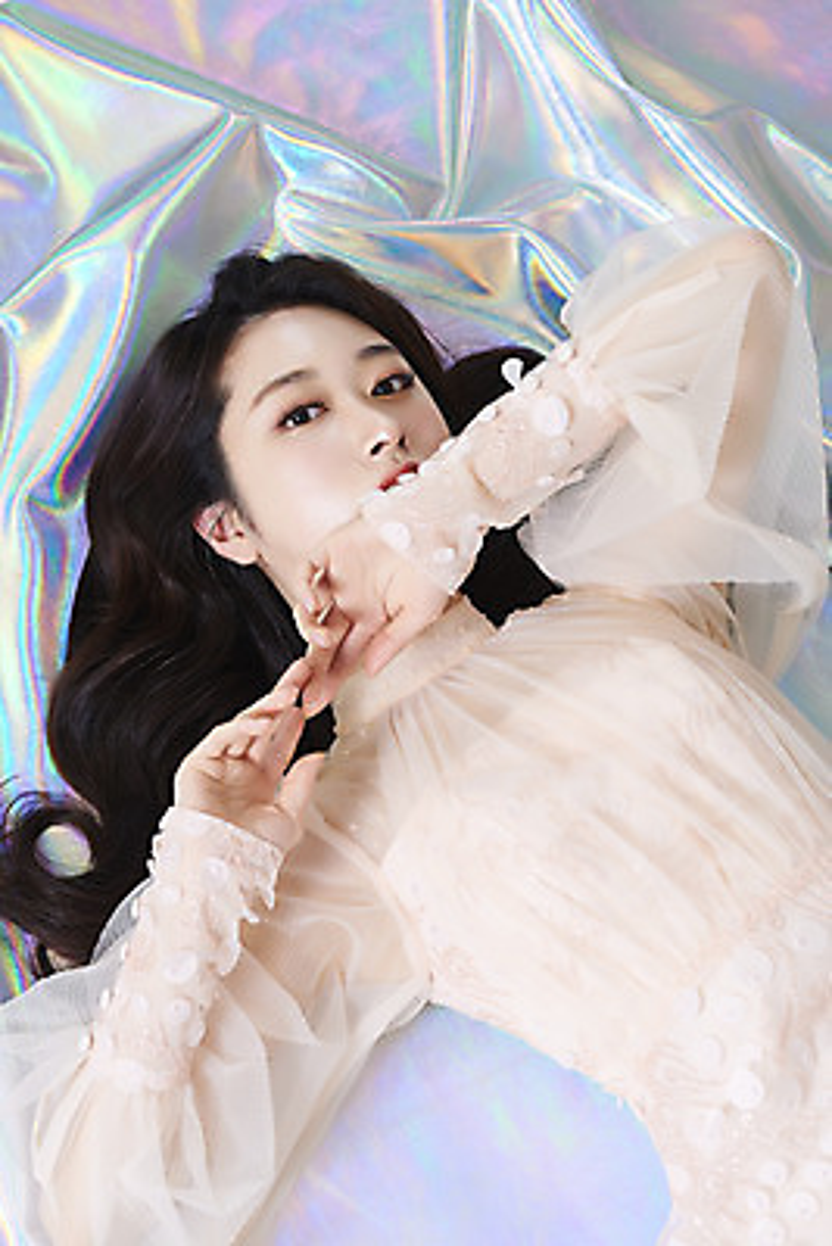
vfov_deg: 19.4
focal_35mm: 105
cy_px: 623
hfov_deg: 13.1
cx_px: 416
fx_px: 3637
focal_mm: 105
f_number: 11
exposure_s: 1/125
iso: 64
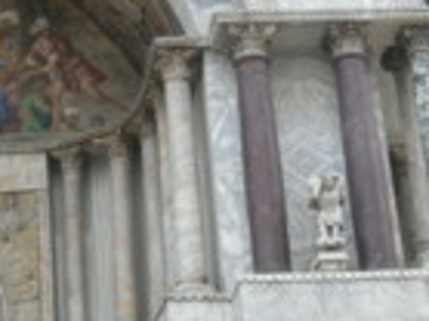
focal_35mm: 96
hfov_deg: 19.6
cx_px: -46
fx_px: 1189
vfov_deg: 15.4
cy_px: 147
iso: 80
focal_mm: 7.4
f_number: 3.2
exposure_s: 1/60
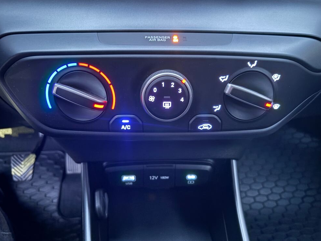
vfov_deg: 51.4
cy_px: 119
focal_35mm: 27
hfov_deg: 65.3
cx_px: 164
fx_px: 250
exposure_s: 1/2
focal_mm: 5.96
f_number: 1.6
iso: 2000
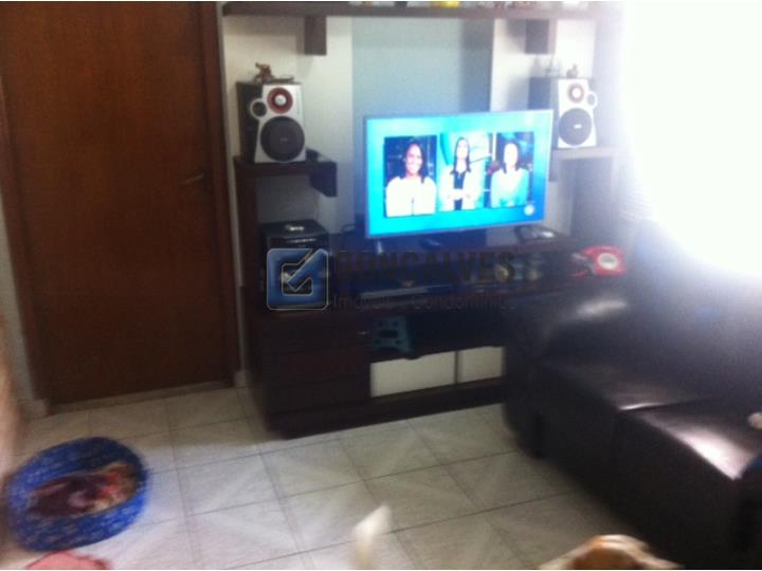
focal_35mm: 35
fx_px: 770
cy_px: 286
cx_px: 381
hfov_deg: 52.6
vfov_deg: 40.7
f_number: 2.8
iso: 400
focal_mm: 3.85
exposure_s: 1/15
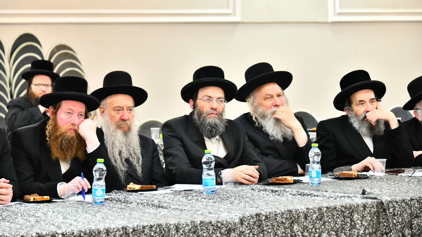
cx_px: 211
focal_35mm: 142
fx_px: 1589
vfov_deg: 8.5
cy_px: 113
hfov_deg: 15.1
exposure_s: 1/100
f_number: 5.6
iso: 3200
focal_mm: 135
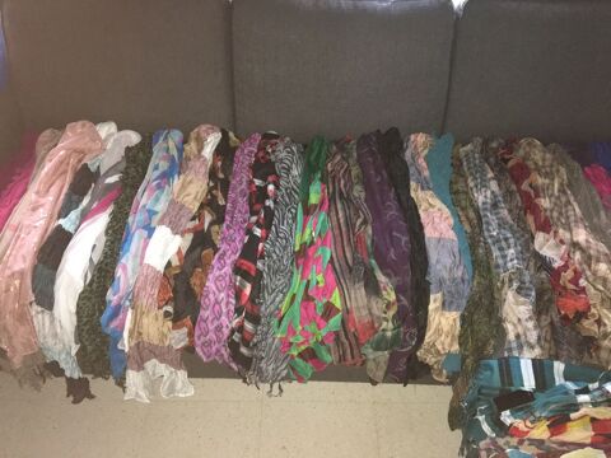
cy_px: 229
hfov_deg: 61.7
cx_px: 306
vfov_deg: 48.2
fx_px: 512
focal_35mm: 29
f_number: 2.2
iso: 250
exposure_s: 1/17
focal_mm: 4.15
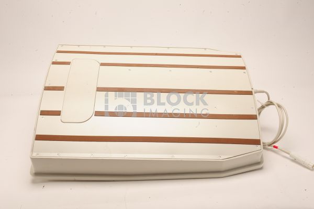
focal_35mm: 50
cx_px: 157
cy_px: 104
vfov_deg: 26.9
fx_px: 436
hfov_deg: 39.6
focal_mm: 50
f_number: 20
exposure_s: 1/160
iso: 320
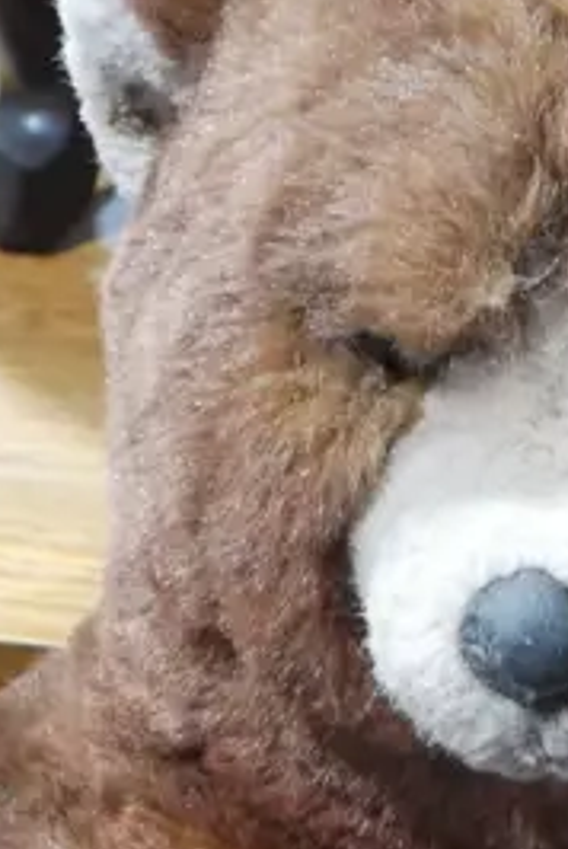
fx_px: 4343
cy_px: 1232
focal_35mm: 184
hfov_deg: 7.5
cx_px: 503
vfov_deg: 10.8
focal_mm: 23
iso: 2000
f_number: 5.1
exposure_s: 1/60
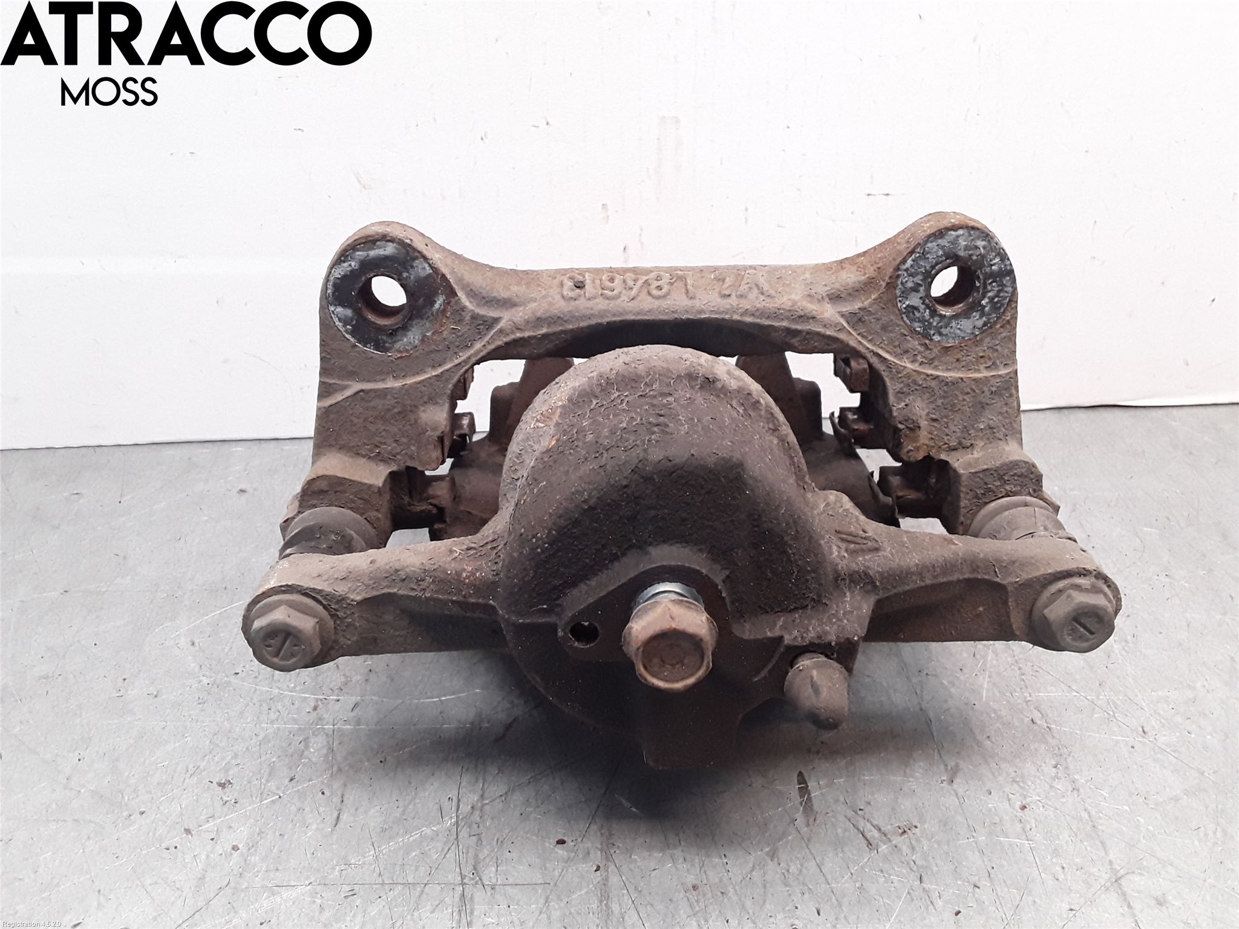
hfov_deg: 63.4
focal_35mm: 28
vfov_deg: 49.7
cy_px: 464
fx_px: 1002
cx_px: 620
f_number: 1.9
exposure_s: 1/100
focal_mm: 2.91
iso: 100
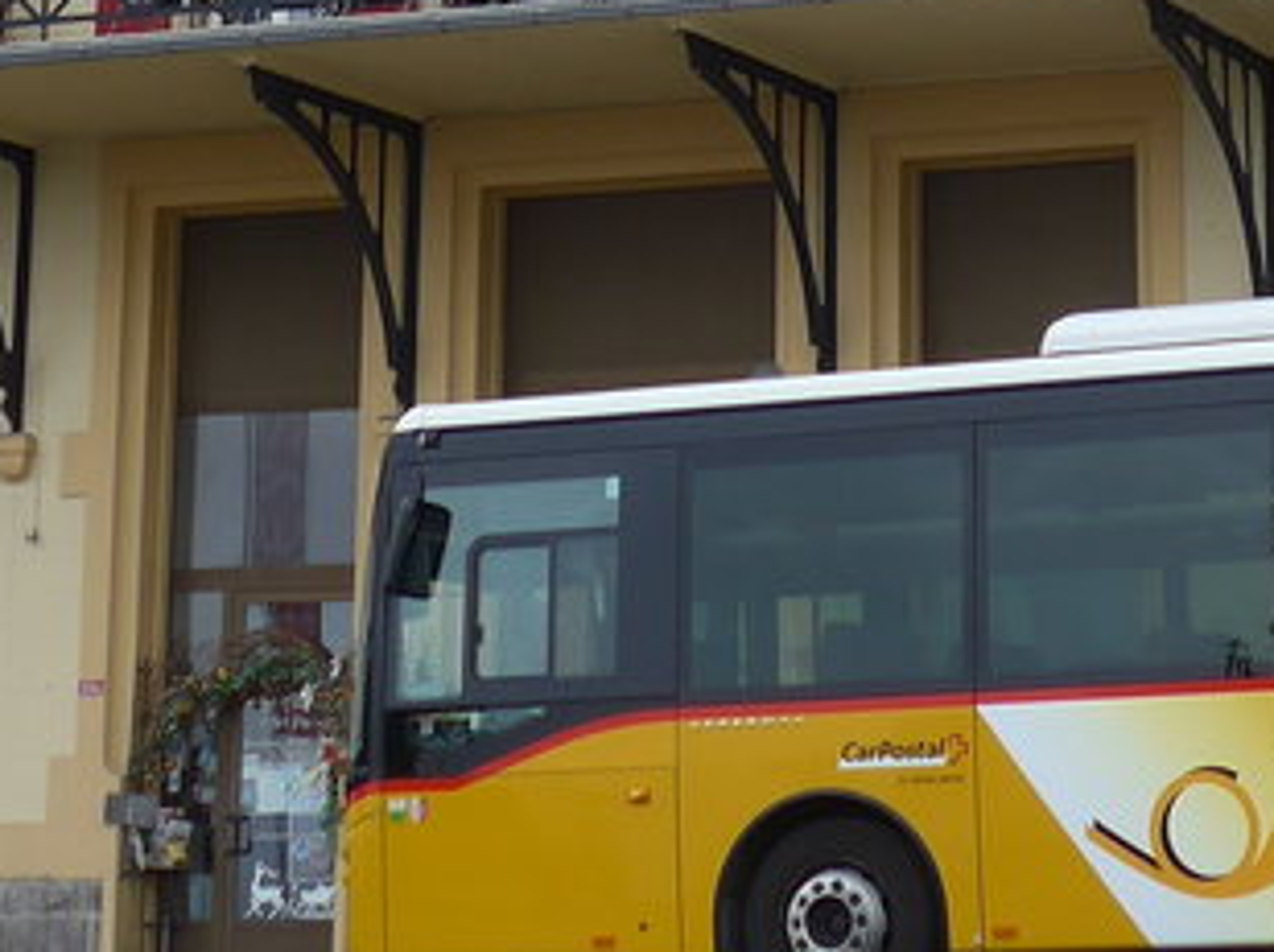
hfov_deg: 14.1
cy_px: -478
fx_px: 5147
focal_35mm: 140
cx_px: 936
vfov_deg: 10.2
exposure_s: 1/400
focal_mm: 7.5
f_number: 2.8
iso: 80
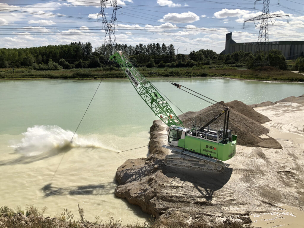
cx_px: 152
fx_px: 246
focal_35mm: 28
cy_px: 114
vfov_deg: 49.7
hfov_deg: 63.4
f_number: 1.8
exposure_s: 1/3436
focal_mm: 3.99
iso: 20
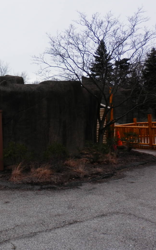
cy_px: 112
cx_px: -16
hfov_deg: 28.4
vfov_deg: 48.1
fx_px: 279
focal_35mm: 41
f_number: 3
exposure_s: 1/640
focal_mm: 4.5
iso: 80
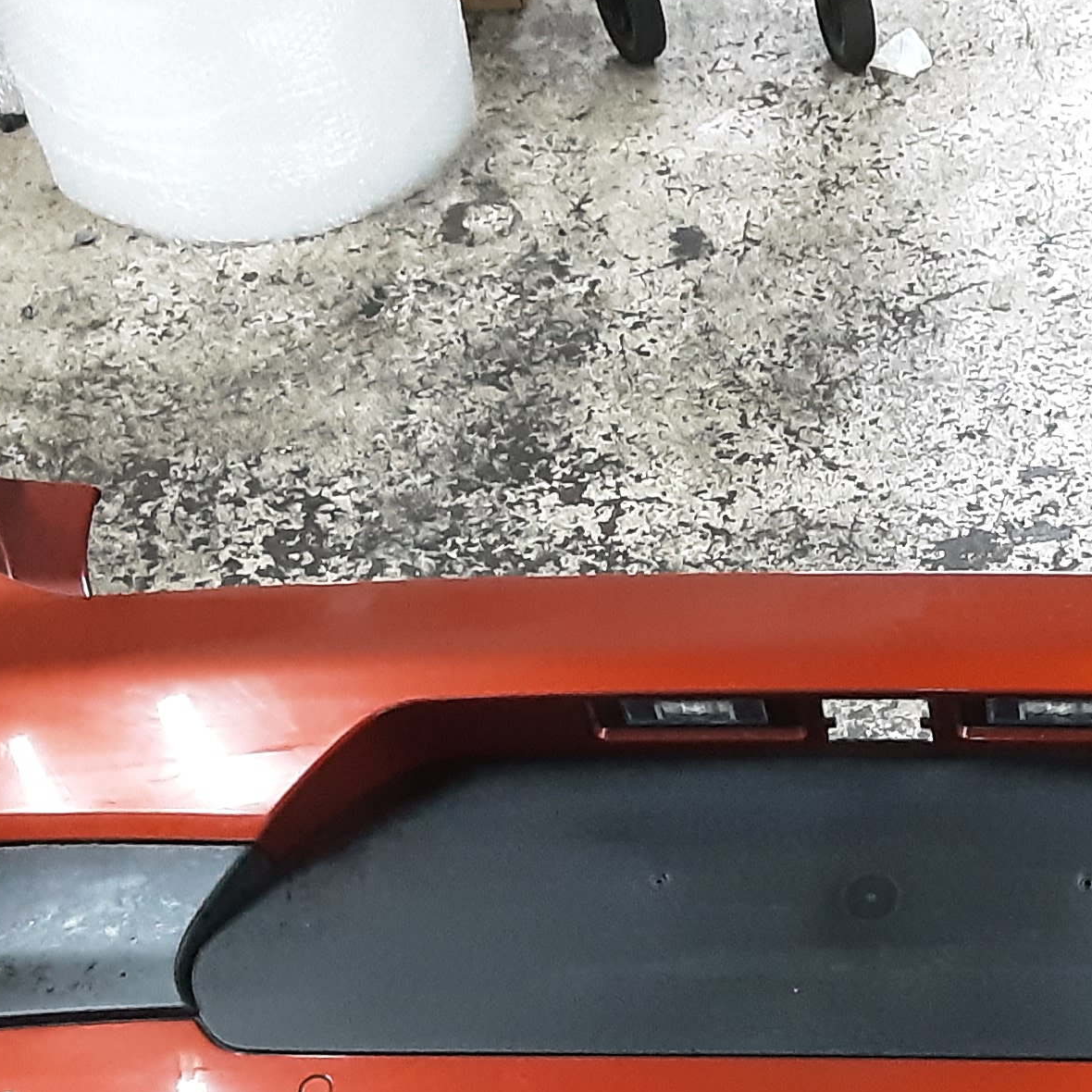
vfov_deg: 25.5
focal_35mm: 66
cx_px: 921
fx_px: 2356
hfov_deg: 25.5
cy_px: 927
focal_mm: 2.91
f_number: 1.9
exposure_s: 1/25
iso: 400
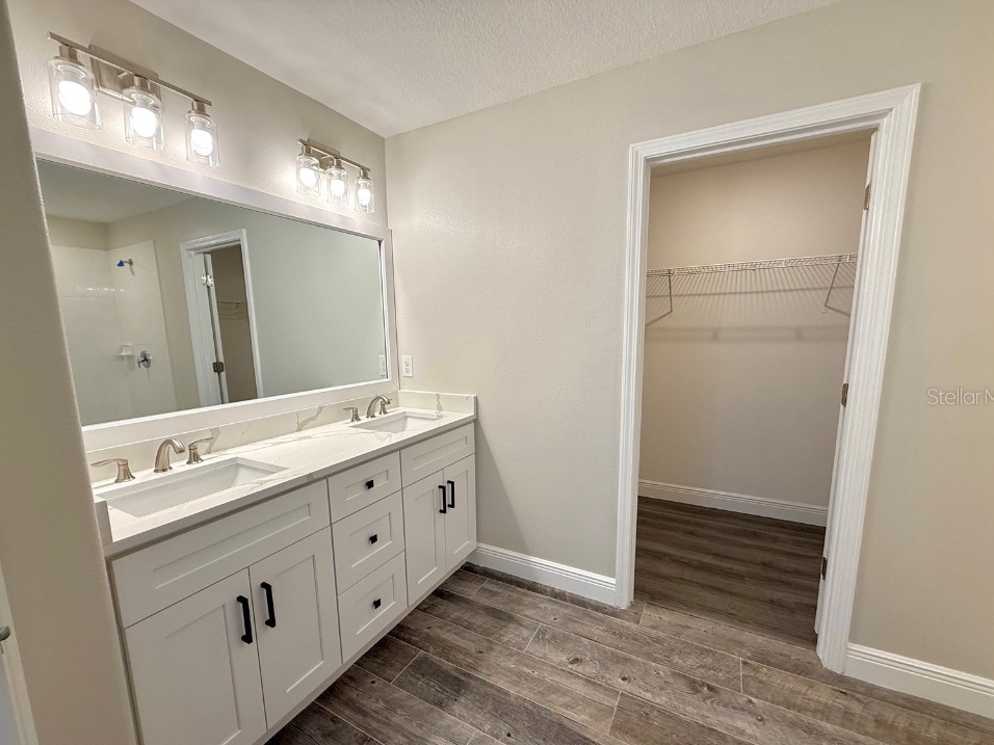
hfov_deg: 98.2
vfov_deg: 81.7
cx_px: 493
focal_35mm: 15
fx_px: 431
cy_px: 396
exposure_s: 1/120
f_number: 2.2
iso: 80
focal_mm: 2.22
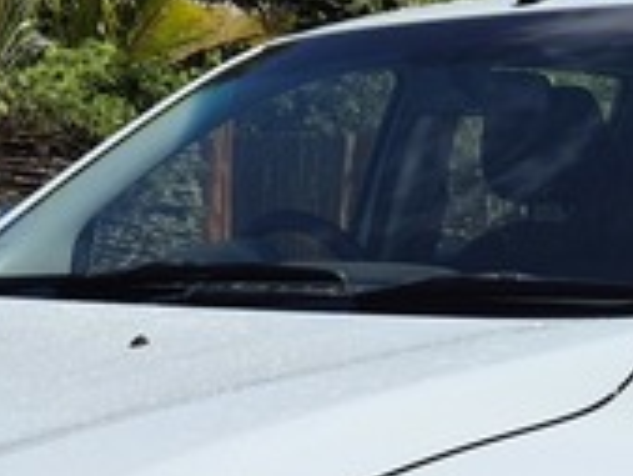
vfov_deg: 13.1
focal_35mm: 109
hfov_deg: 18.0
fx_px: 1995
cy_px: 622
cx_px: 311
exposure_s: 1/3792
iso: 25
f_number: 1.8
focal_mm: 5.4
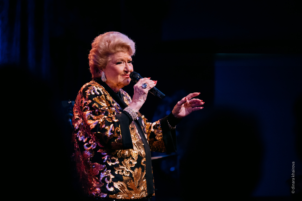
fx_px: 1342
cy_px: 100
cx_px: 151
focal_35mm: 160
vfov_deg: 8.6
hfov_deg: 12.8
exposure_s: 1/320
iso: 1000
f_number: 2.8
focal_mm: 160
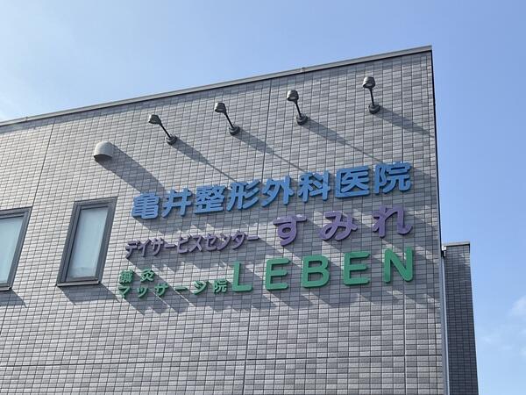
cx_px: 263
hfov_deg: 61.7
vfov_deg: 48.2
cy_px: 198
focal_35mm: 29
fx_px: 441
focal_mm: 3
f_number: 1.8
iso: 16
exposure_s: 1/1250
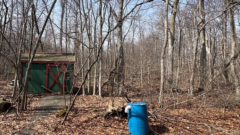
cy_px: 54
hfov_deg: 82.0
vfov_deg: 53.2
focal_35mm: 21
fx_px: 134
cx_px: 87
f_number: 1.8
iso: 32
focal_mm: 1.57
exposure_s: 1/881
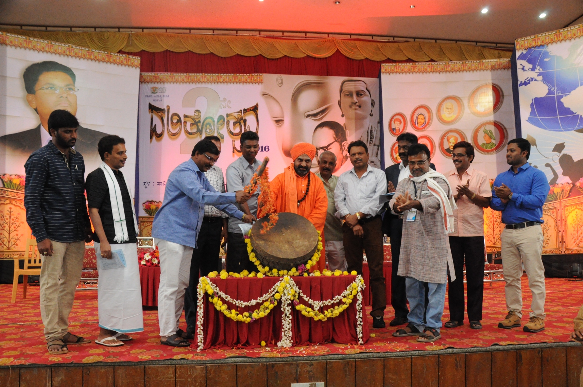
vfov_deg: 47.8
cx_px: 292
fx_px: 437
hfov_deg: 67.4
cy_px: 194
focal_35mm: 27
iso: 2500
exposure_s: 1/125
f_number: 5.6
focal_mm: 18
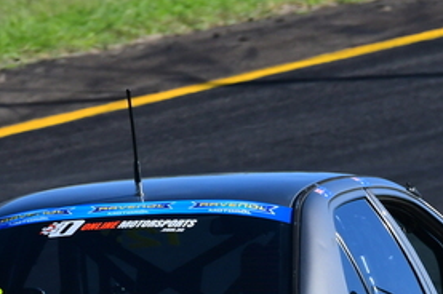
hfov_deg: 1.3
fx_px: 19198
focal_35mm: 1562
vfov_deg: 0.9
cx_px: 325
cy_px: 365
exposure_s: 1/640
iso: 500
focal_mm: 360
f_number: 11
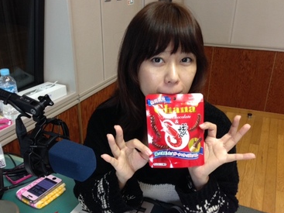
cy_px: 107
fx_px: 295
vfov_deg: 39.6
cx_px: 149
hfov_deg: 51.4
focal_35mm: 36
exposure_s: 1/20
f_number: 2.4
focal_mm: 4.12
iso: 160
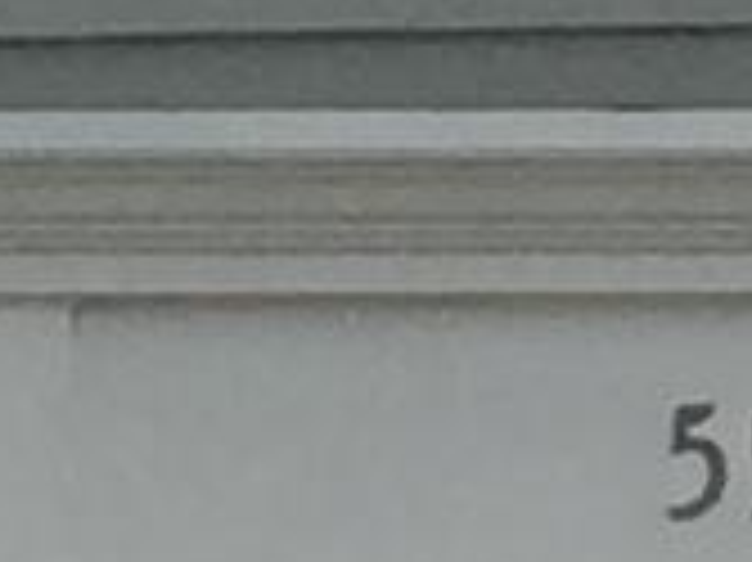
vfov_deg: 6.4
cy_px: 1895
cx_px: 540
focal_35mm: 205
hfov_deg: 9.6
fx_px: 4450
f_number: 2.2
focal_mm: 4.15
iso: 32
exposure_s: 1/1883
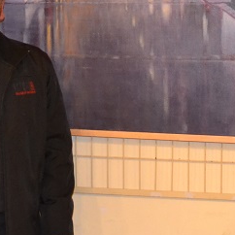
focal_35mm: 114
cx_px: 147
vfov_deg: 15.1
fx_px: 876
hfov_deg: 15.3
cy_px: 19
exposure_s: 1/60
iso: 2800
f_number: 4
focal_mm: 24
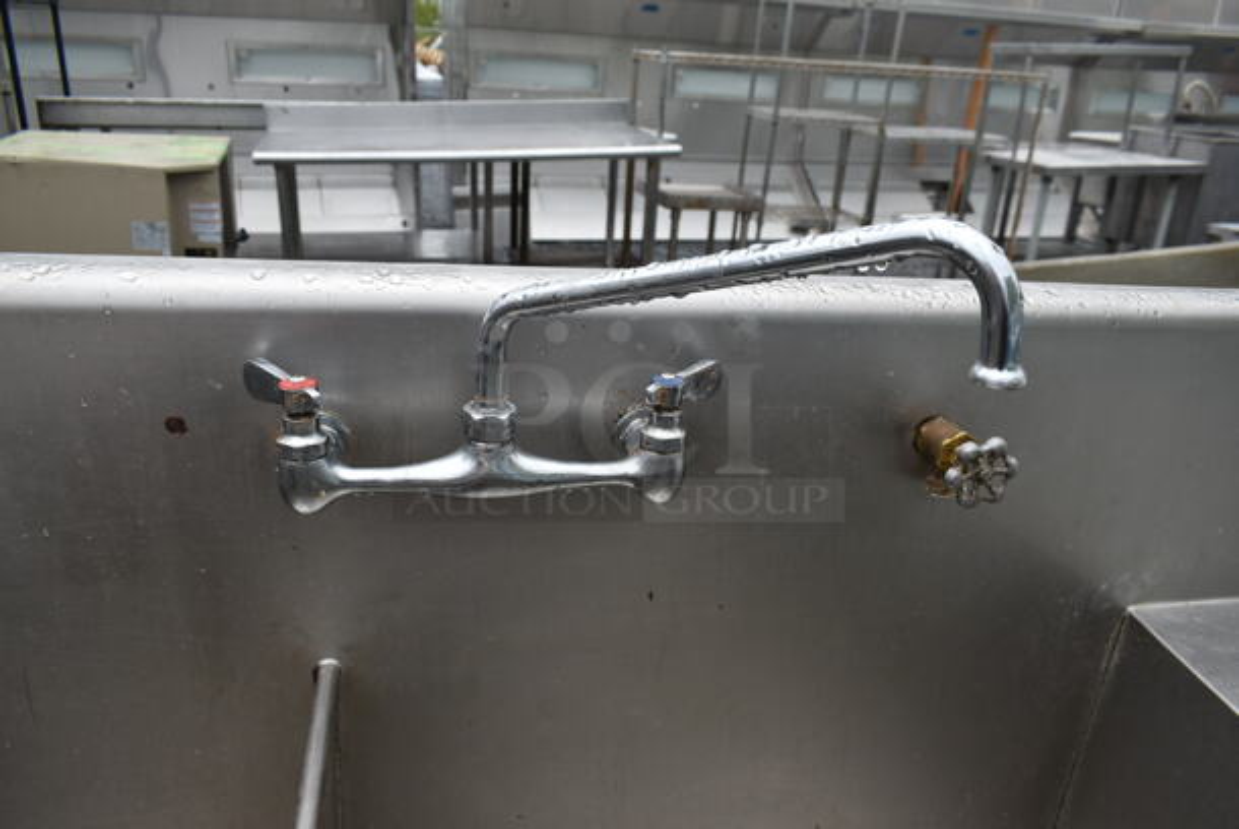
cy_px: 414
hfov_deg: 67.3
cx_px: 620
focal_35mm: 27
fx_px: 930
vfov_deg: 48.0
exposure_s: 1/125
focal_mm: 18
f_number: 6.3
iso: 100
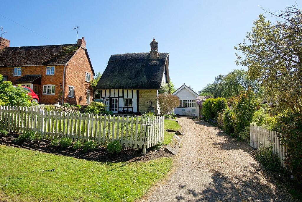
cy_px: 101
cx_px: 151
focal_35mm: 18
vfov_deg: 67.4
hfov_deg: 90.0
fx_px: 151
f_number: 9
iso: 100
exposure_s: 1/125
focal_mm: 12
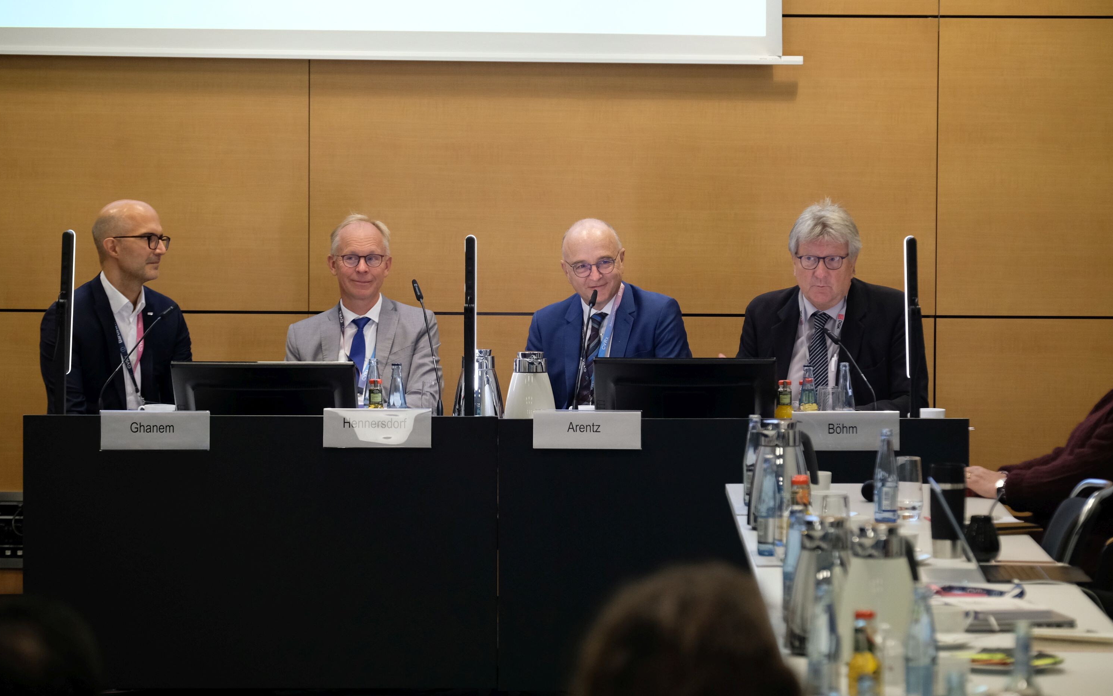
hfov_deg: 12.3
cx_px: 554
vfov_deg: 7.7
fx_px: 5156
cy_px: 366
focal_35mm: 170
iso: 1600
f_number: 4
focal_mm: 110.6
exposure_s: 1/125
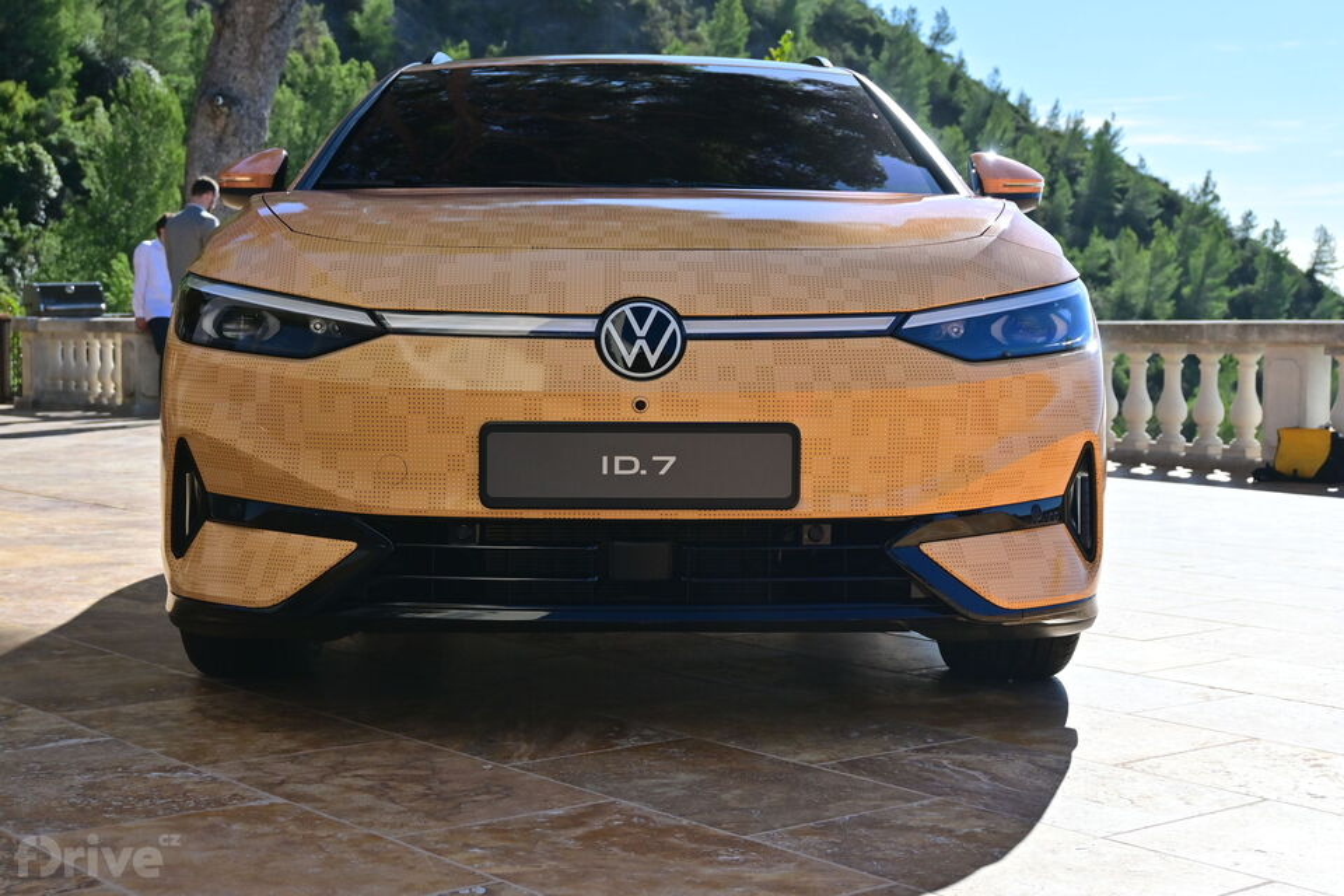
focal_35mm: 52
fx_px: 1960
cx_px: 672
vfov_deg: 25.8
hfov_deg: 37.9
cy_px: 448
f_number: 5.6
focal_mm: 35
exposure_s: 1/1600
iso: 250
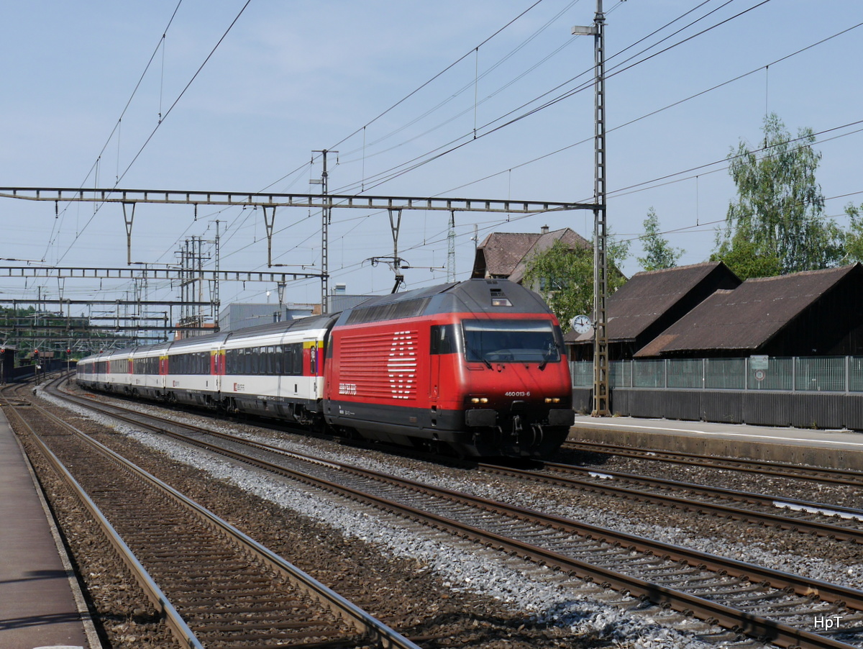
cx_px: 432
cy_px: 324
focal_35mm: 50
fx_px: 1248
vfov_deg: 29.1
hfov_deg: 38.2
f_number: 9
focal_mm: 25
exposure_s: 1/400
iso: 160
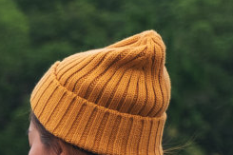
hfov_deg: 5.5
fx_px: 2322
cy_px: 156
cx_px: -346
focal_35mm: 359
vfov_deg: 3.8
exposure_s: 1/850
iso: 200
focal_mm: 36.5
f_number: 2.8
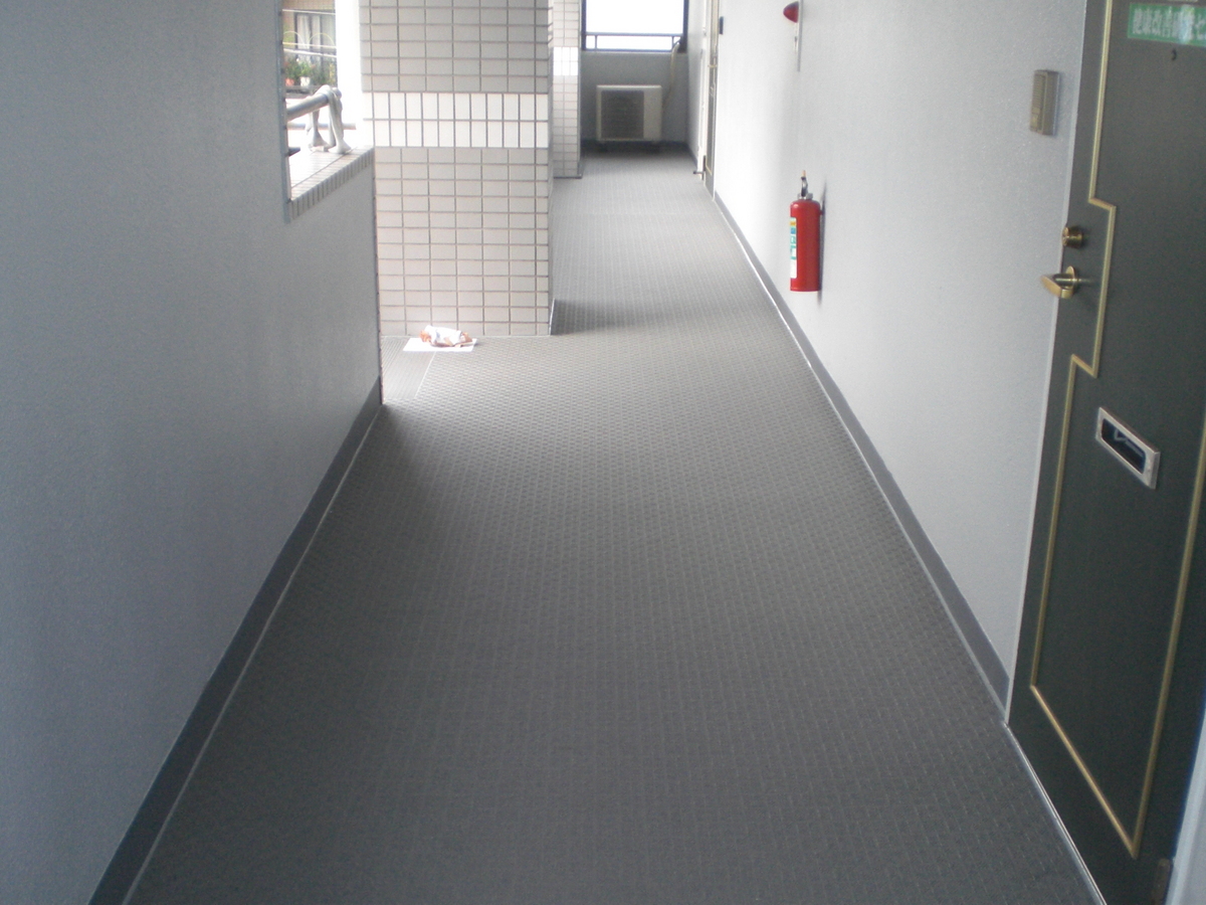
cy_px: 452
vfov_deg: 37.7
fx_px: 1324
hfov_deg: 49.0
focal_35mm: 38
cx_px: 603
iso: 200
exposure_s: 1/30
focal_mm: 6.3
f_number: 3.1
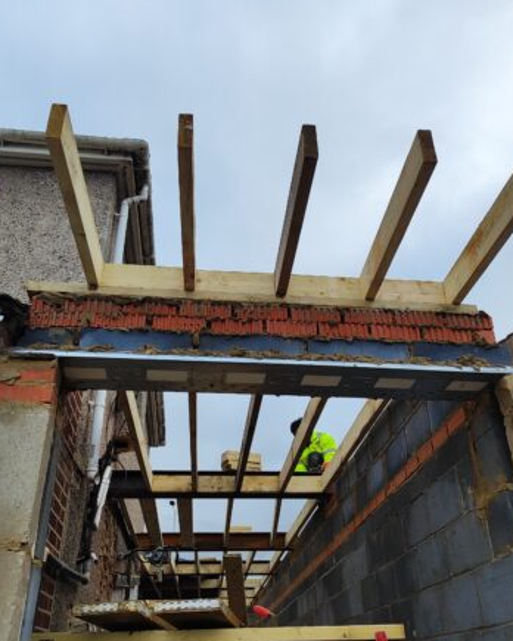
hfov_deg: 47.1
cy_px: 321
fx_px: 588
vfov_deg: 57.2
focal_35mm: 31
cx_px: 264
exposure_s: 1/284
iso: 50
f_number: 1.88
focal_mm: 5.59
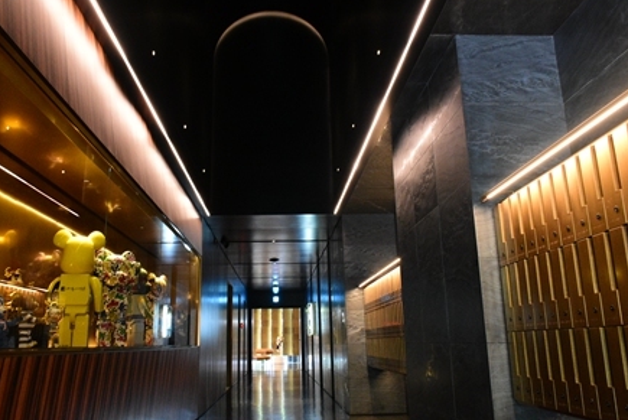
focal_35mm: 31
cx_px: 293
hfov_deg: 60.2
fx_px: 541
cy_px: 199
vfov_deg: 42.4
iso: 3600
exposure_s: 1/30
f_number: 5.6
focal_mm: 18
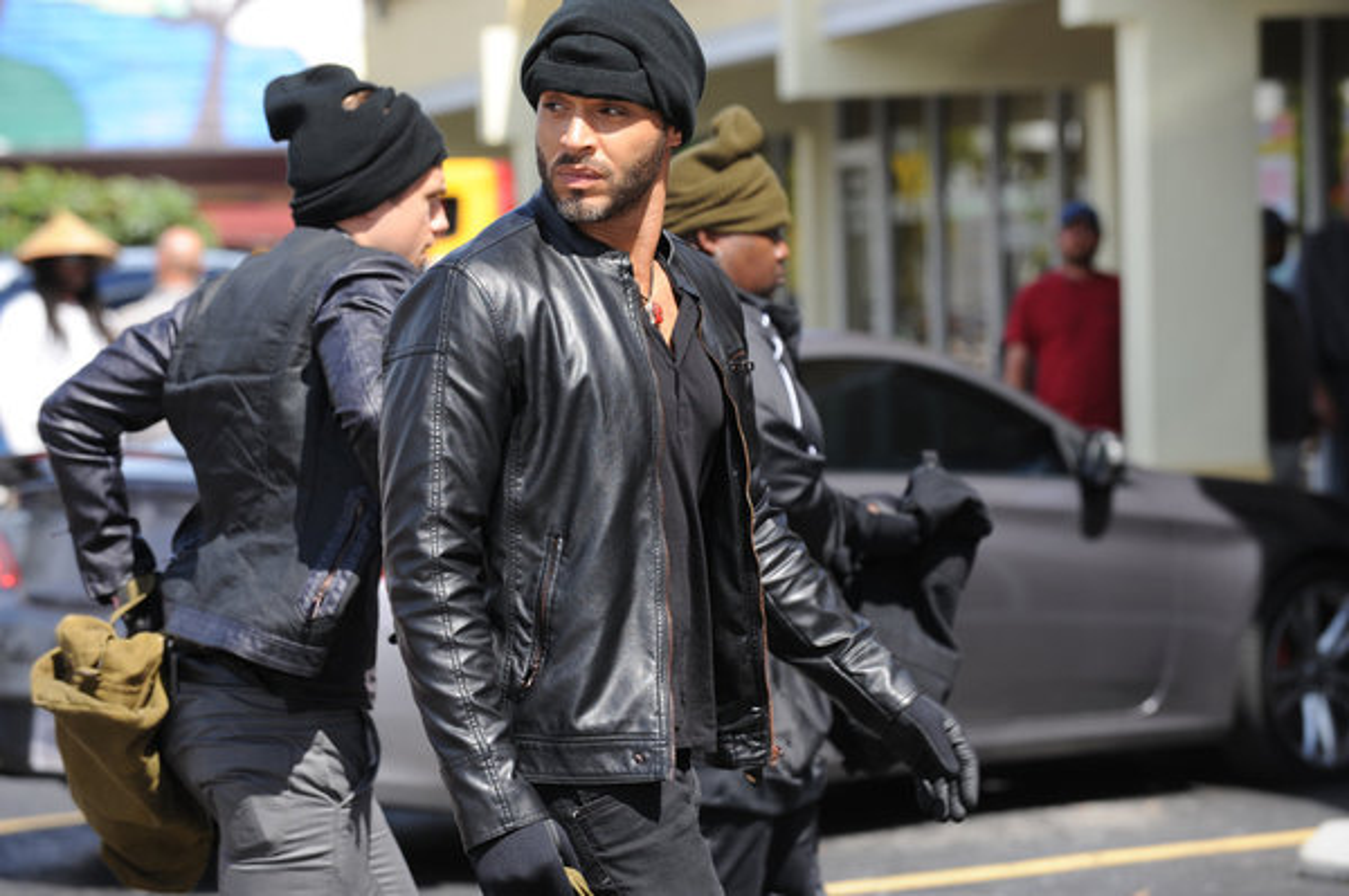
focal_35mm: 135
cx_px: 674
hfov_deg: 15.2
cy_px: 448
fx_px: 5054
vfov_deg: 10.1
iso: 200
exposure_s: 1/640
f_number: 5
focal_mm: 135
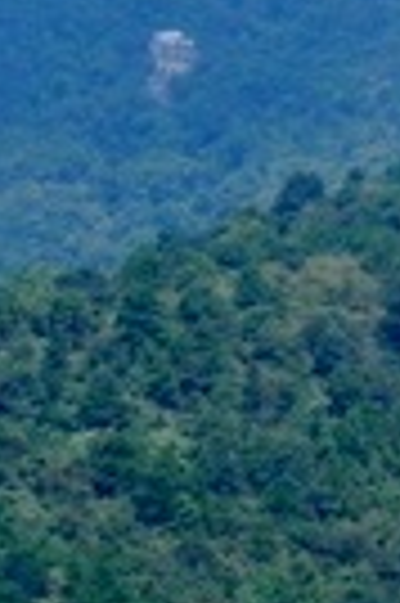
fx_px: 8655
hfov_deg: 2.6
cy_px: -475
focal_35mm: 518
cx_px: 1097
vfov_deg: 4.0
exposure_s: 1/315
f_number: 6.3
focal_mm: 16.9
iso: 160
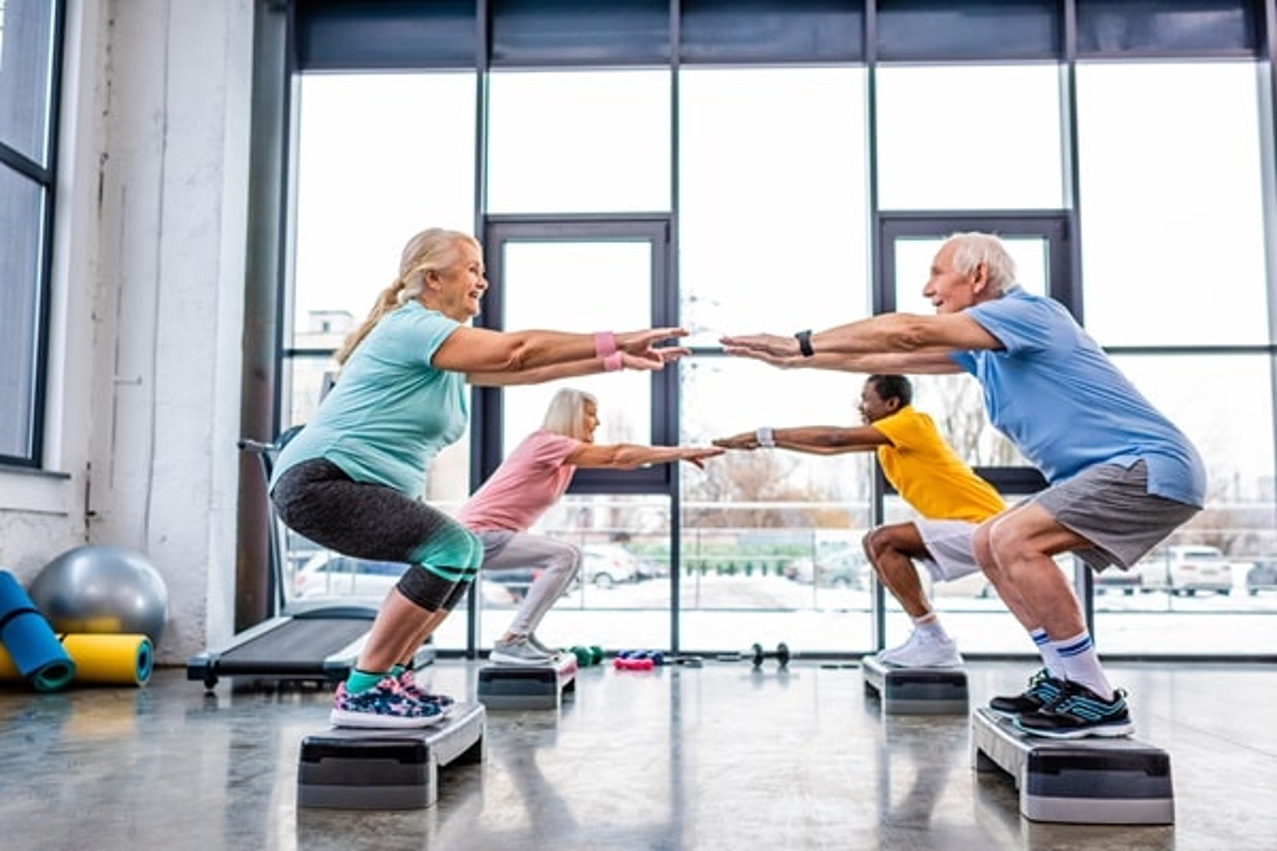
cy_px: 426
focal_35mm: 35
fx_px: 1241
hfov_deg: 54.4
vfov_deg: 37.9
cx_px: 638
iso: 640
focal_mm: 35
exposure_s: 1/200
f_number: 3.2
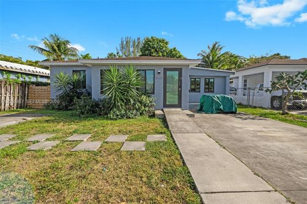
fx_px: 136
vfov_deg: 73.6
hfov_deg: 96.8
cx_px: 154
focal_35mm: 16
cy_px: 102
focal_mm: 16
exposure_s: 1/500
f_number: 8
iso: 200
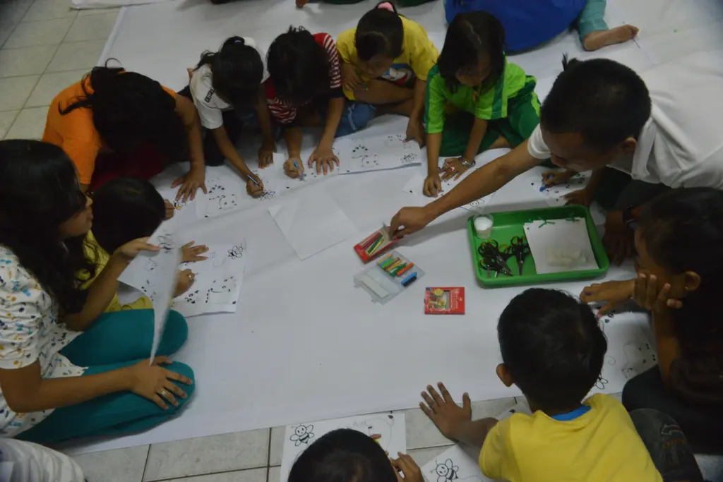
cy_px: 241
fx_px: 623
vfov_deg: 42.3
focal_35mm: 31
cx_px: 362
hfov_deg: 60.3
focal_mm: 31
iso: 6400
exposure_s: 1/30
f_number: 14
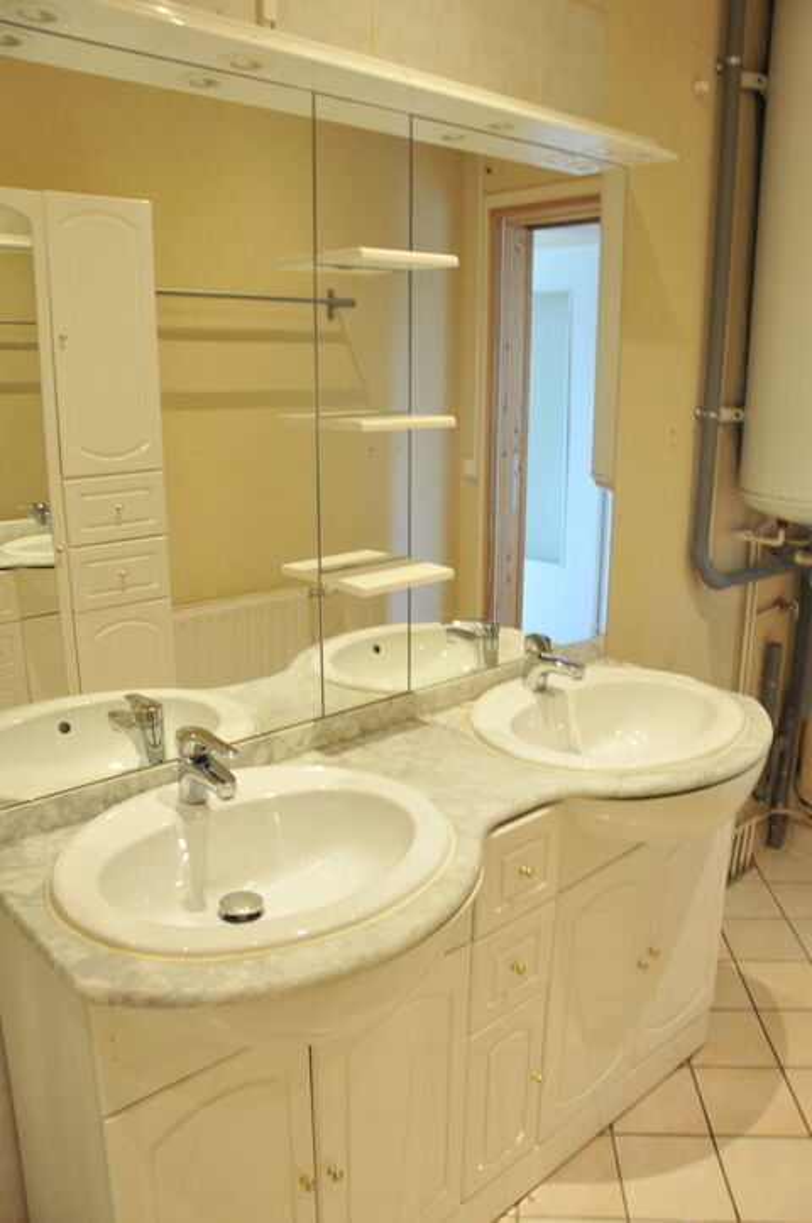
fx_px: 916
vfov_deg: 67.5
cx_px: 406
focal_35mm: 27
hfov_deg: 47.8
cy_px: 612
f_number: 6.3
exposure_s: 1/5
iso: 200
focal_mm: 18
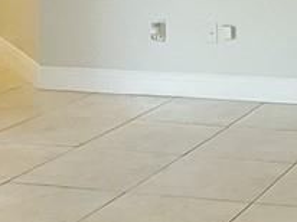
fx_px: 866
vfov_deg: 14.2
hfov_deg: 18.5
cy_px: -45
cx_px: 356
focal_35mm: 101
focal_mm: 1.74
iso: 160
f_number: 2.2
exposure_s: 1/59
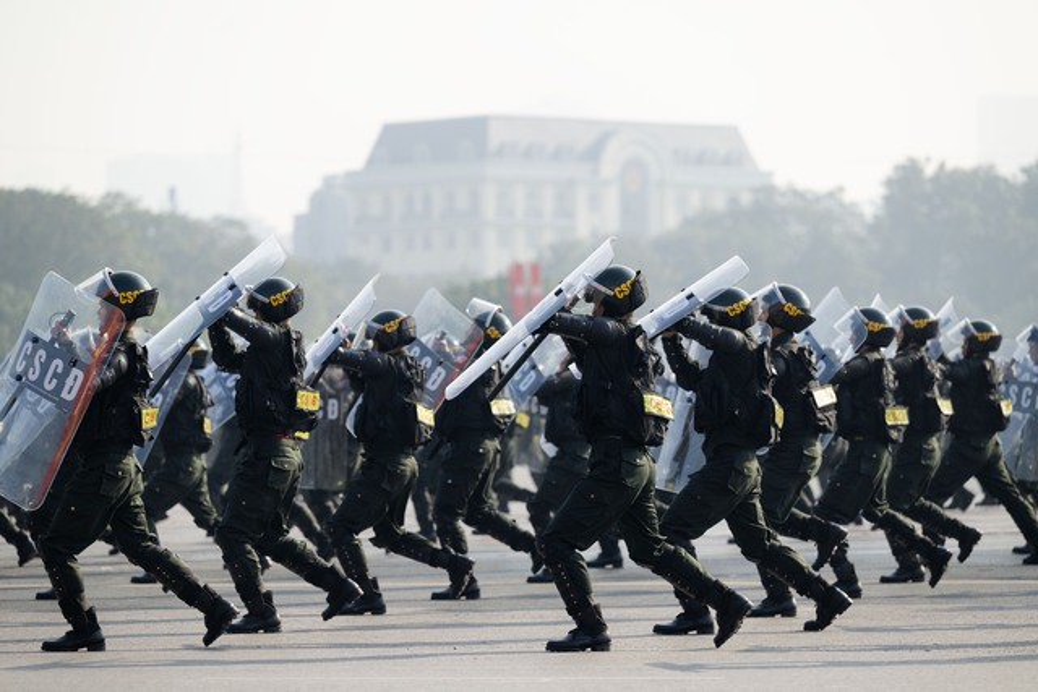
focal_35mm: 170
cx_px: 519
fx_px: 4902
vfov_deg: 8.1
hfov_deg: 12.1
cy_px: 346
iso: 250
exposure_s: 1/1600
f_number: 4
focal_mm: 170
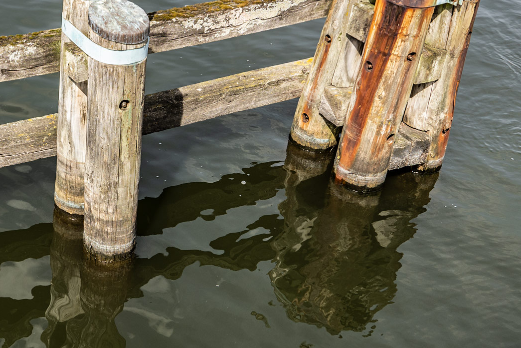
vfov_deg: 21.7
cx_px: 35
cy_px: 152
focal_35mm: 63
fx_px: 906
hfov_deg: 30.4
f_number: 8
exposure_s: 1/125
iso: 100
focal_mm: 20.2
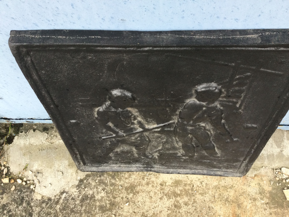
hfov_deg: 58.4
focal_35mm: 31
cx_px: 144
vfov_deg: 45.4
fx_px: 259
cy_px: 108
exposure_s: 1/33
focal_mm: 3.3
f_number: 2.4
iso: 40
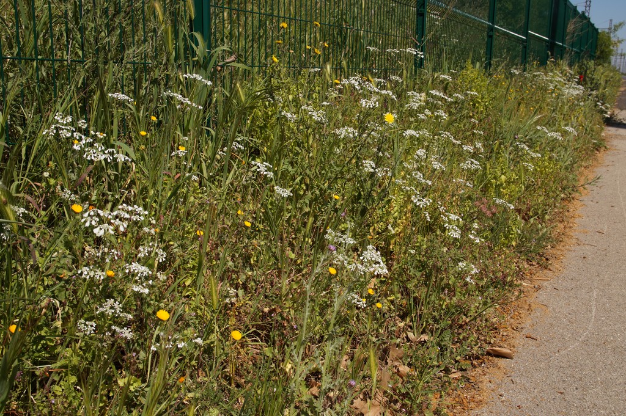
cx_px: 313
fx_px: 678
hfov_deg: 49.6
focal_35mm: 39
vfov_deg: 34.2
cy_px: 208
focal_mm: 26
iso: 100
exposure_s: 1/250
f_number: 10
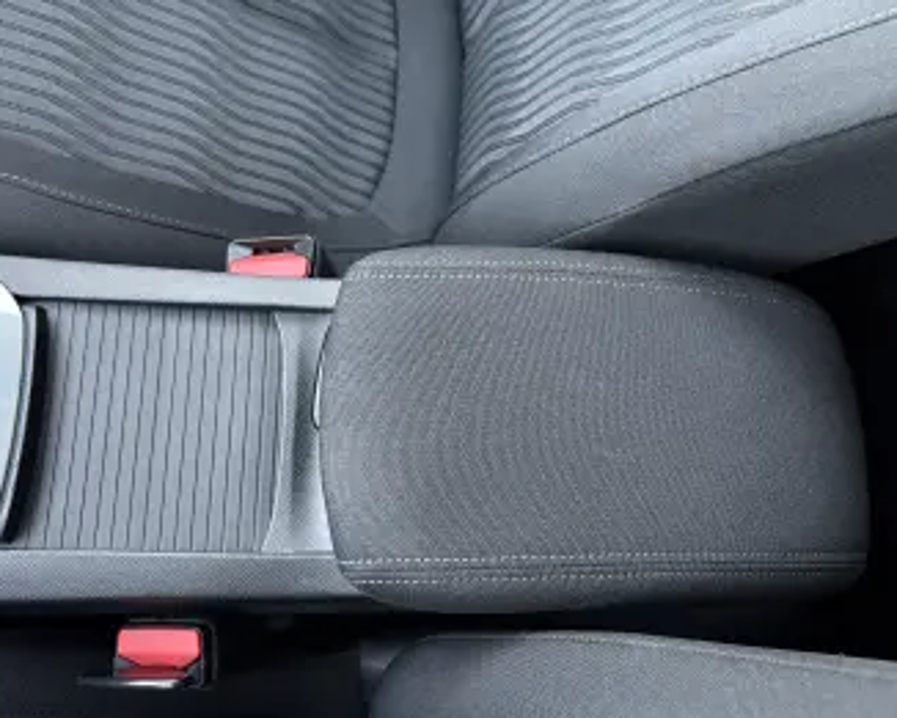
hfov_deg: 62.1
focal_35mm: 28
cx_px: 415
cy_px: 369
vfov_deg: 51.5
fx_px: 744
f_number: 1.6
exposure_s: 1/30
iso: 640
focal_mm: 5.96
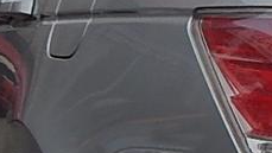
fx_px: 1010
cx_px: 544
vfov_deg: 8.7
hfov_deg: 13.2
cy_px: 110
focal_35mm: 140
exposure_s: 1/400
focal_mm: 4
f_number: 3
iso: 125
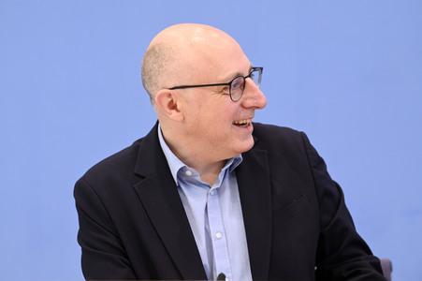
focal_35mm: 122
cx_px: 211
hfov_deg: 16.8
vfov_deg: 11.2
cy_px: 140
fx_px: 1429
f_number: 5
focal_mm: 122
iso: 3200
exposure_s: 1/500
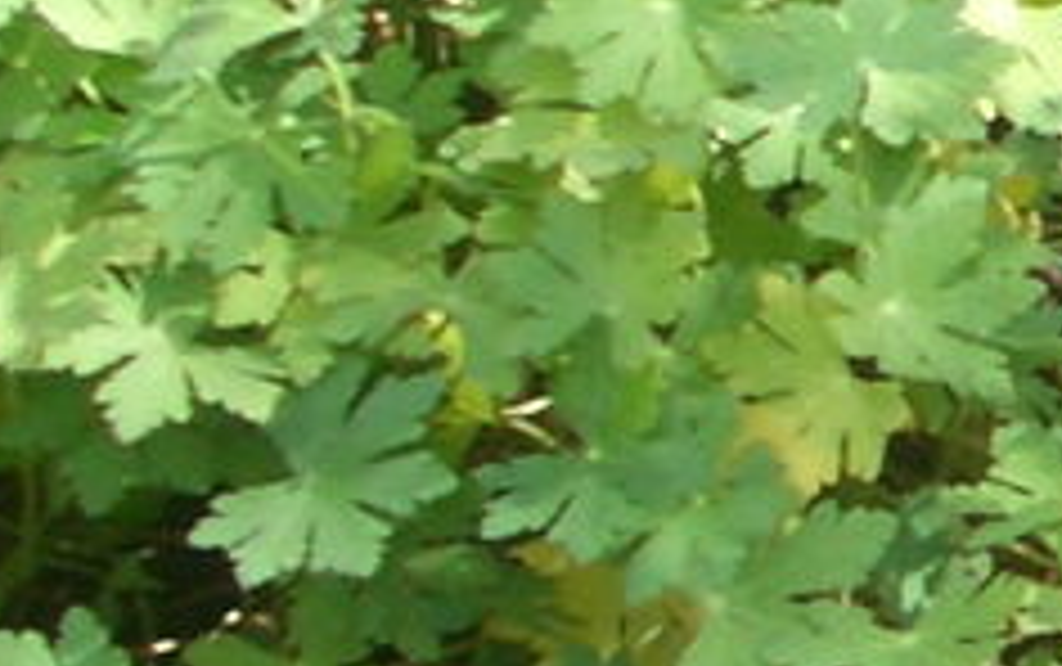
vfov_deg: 5.2
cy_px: -112
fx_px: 7272
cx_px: 3074
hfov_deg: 7.4
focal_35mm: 251
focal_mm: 5.8
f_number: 2.6
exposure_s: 1/200
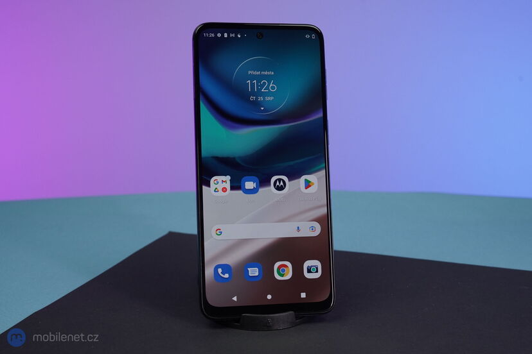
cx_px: 266
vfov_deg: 34.2
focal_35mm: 39
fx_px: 576
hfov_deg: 49.6
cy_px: 177
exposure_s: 1/125
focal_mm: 39
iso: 1250
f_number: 9
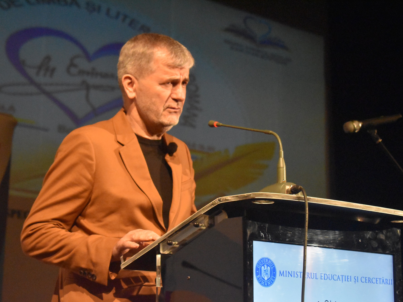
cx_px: 201
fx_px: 1042
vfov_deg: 16.5
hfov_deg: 21.9
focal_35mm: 90
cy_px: 151
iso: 9000
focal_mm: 55
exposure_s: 1/125
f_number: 5.6
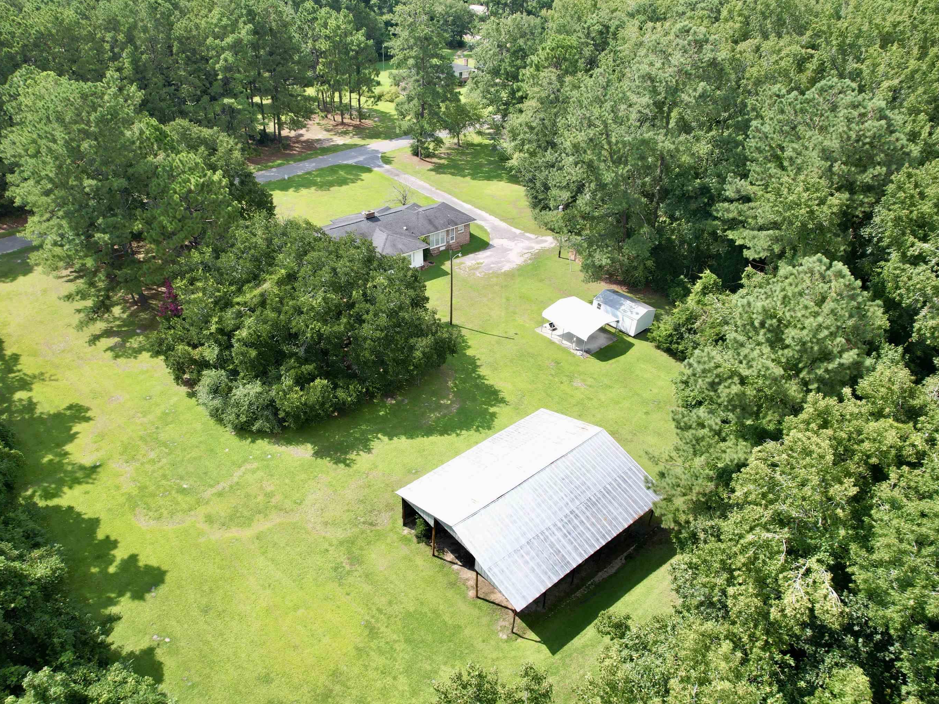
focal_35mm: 24
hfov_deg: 71.5
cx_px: 446
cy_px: 354
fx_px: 651
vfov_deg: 56.8
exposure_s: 1/725
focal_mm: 8.38
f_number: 2.8
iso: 100
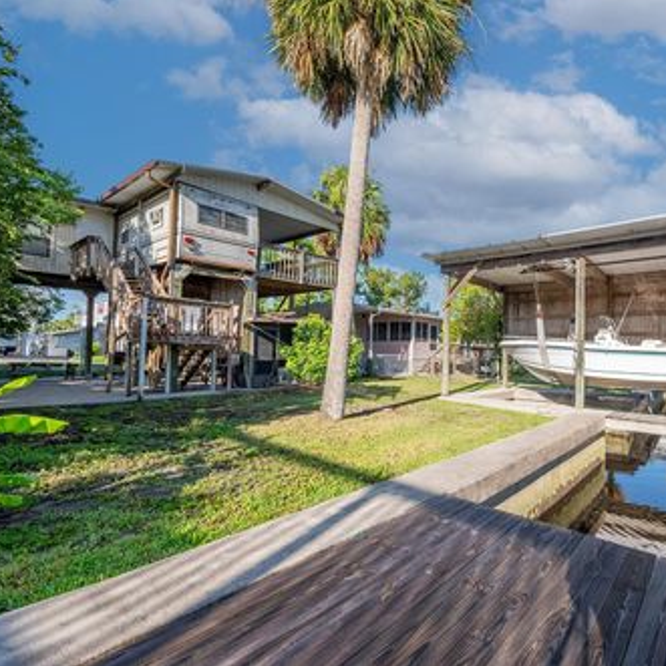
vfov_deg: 80.7
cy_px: 334
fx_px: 392
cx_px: 429
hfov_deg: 78.8
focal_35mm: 18
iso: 320
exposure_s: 1/2500
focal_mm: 14
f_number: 8
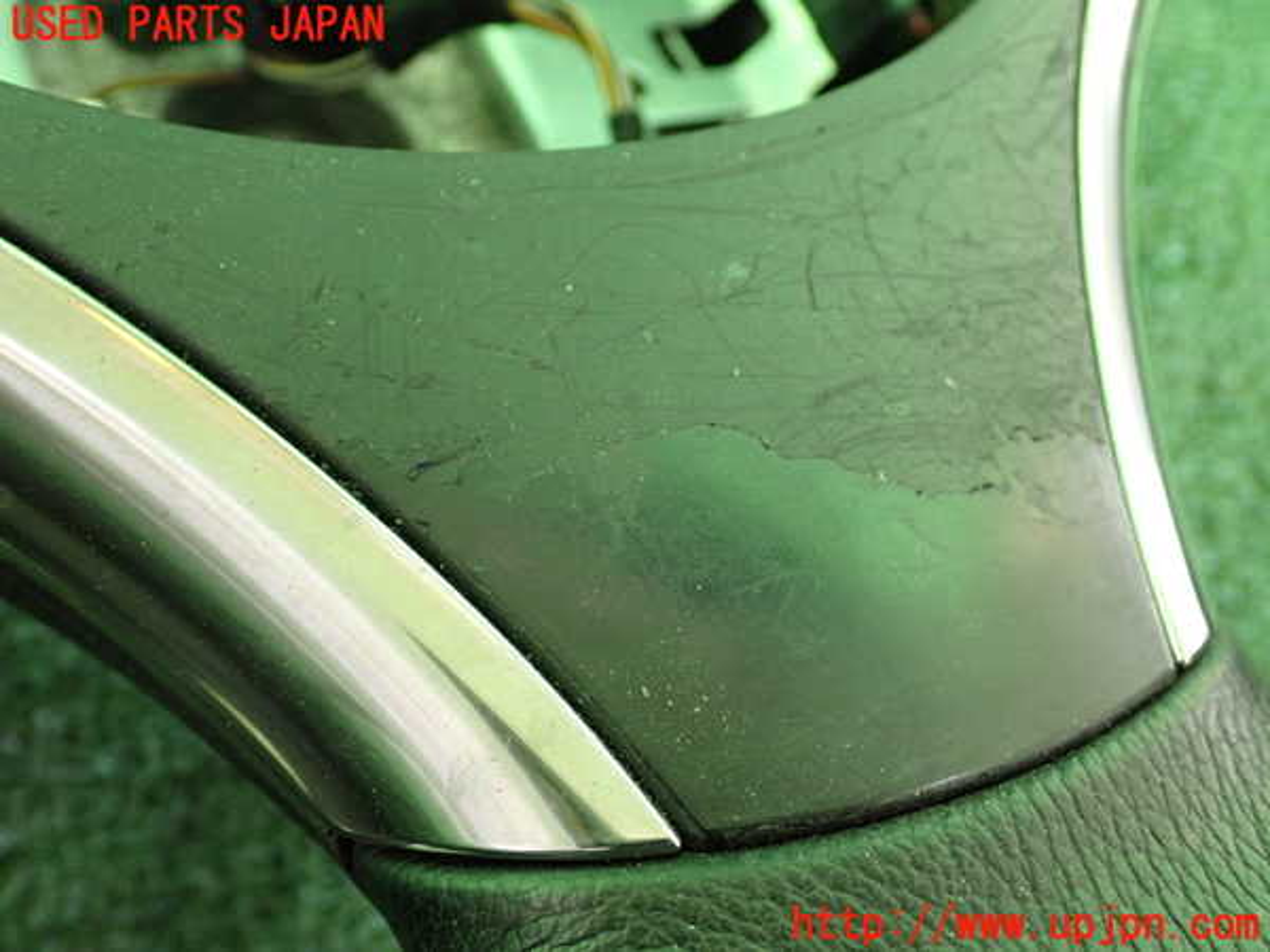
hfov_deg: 42.9
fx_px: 1614
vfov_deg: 32.9
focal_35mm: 44
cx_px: 635
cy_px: 476
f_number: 2.9
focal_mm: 7.84
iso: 640
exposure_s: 1/125
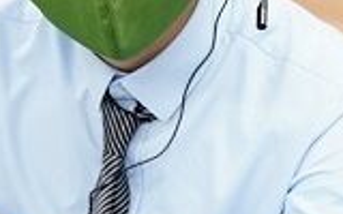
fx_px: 1720
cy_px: 186
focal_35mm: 184
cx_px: 420
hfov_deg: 11.2
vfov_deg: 7.1
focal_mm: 48
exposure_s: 1/200
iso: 2000
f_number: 3.2
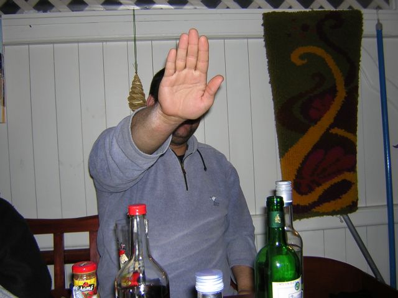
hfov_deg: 51.4
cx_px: 199
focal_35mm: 36
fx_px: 414
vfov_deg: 39.7
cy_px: 149
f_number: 2.6
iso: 100
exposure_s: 1/60.1
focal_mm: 4.7
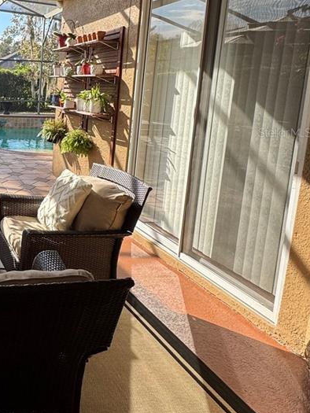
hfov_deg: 36.5
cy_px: 132
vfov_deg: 55.4
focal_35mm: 32
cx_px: -40
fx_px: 382
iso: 40
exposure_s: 1/276
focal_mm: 2.22
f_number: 2.2
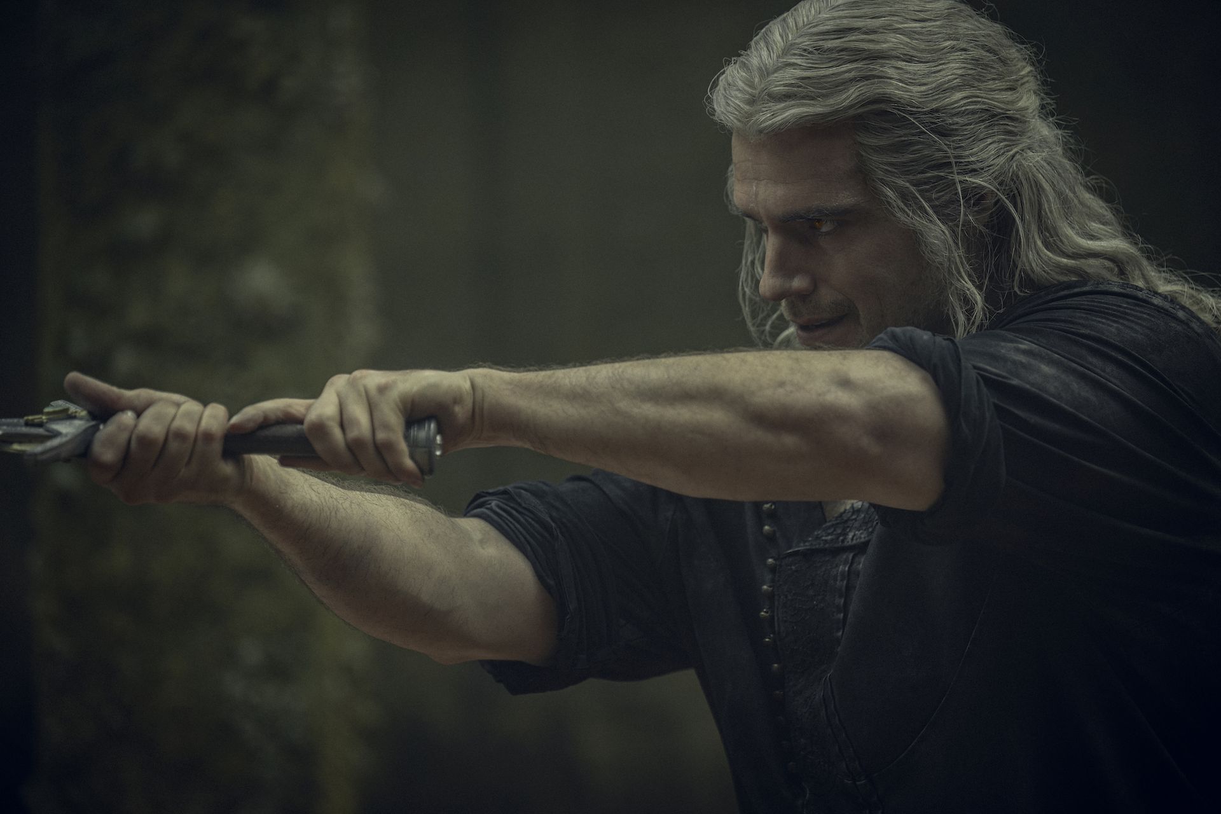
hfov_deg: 12.1
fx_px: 5765
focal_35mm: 170
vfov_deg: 8.1
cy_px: 407
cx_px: 610
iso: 125
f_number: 3.2
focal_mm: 170
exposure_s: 1/320
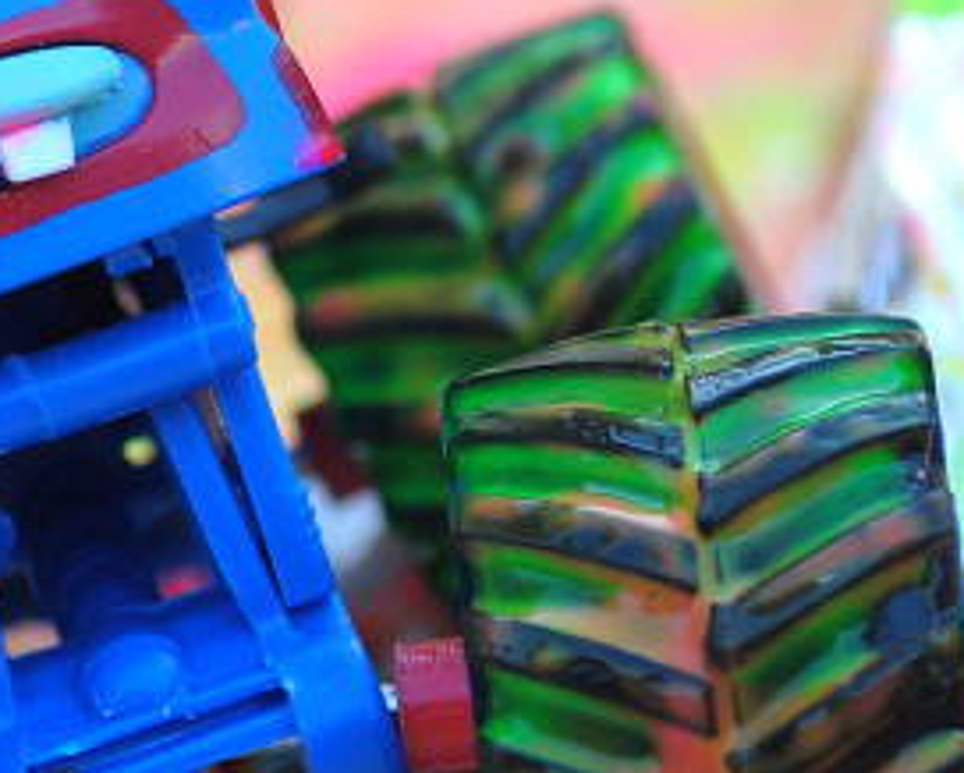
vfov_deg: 7.0
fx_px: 6357
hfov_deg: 8.6
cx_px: 96
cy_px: 259
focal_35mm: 223
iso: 200
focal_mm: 45
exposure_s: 1/160
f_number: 5.3
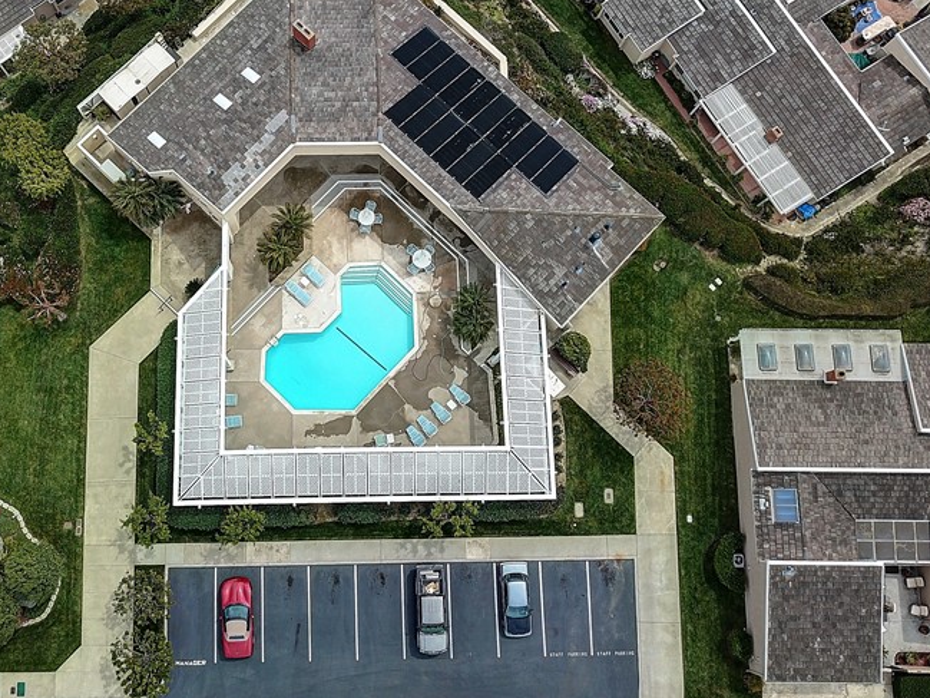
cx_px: 354
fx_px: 1102
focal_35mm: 41
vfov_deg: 34.9
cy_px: 251
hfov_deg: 45.4
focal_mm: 4.7
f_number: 2.2
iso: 100
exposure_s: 1/1181
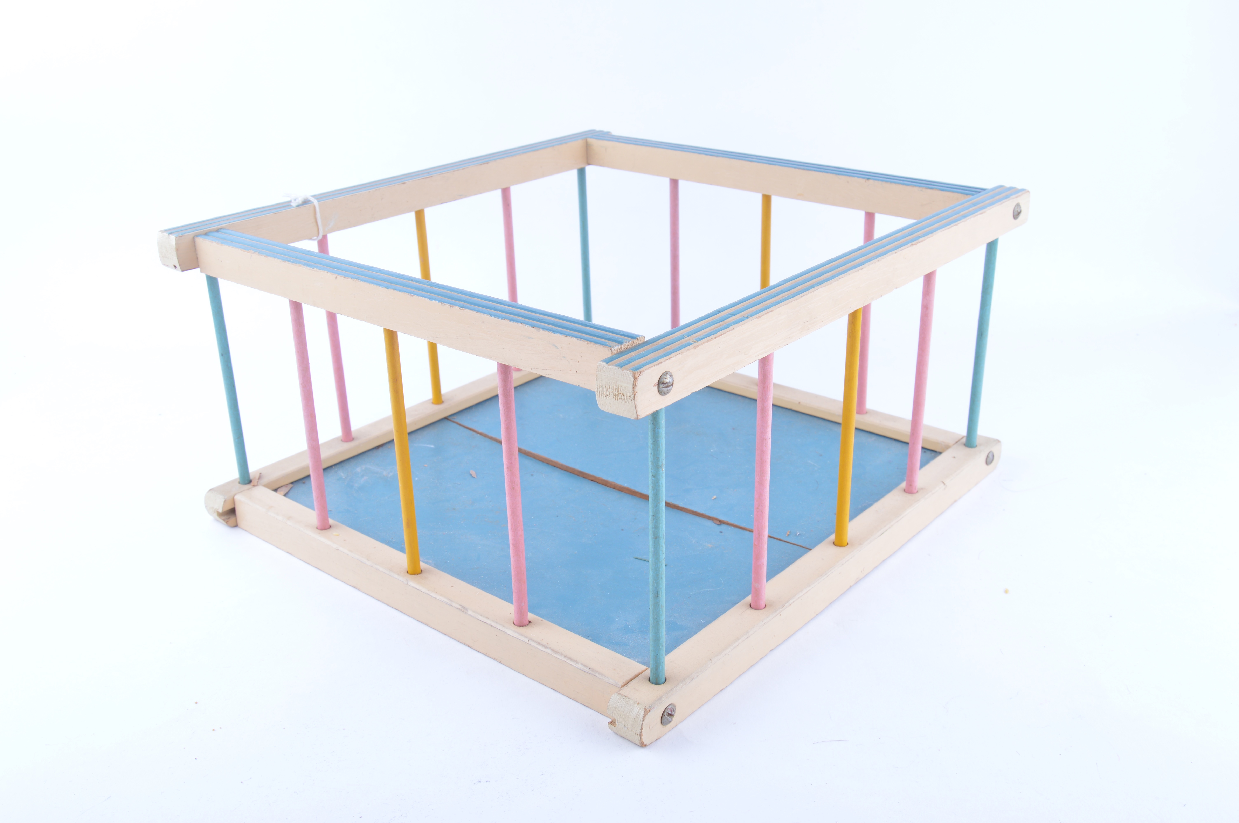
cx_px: 620
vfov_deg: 38.3
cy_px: 412
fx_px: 1186
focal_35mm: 34
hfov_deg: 55.1
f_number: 9
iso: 100
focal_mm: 23
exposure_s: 1/25
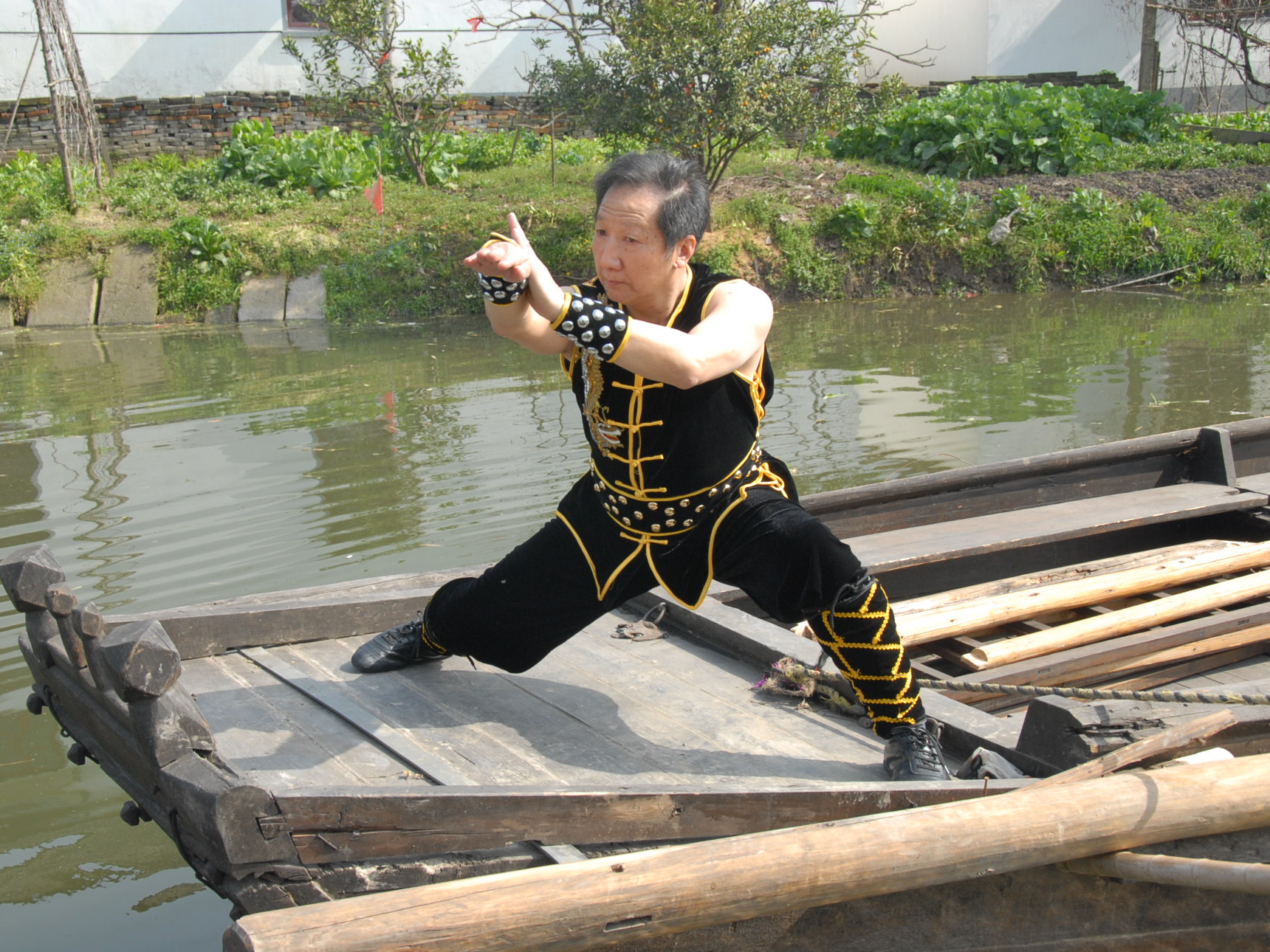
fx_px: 1908
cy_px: 477
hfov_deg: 36.8
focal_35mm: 52
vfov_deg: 28.0
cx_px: 593
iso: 320
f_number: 8
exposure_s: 1/250
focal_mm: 32
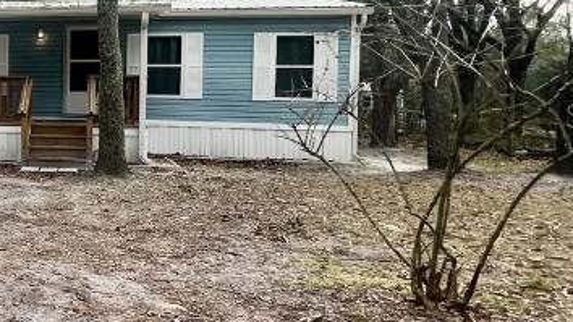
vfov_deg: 28.9
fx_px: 623
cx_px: -110
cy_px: 115
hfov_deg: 37.6
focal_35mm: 41
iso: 32
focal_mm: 1.57
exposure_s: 1/372
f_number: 1.8
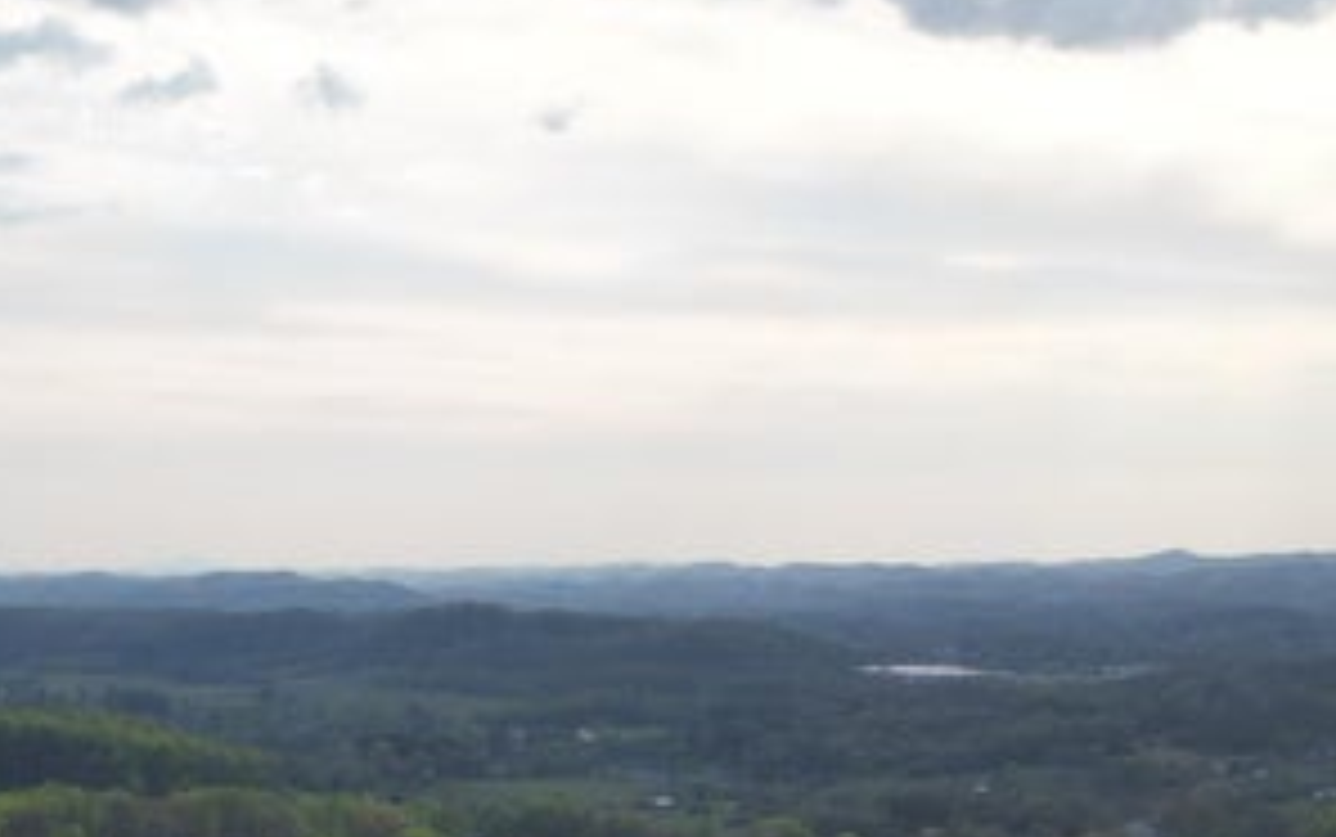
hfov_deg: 26.8
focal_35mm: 73
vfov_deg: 16.8
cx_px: 20
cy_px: 1116
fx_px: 2659
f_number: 1.7
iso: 100
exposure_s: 1/2000
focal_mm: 6.72
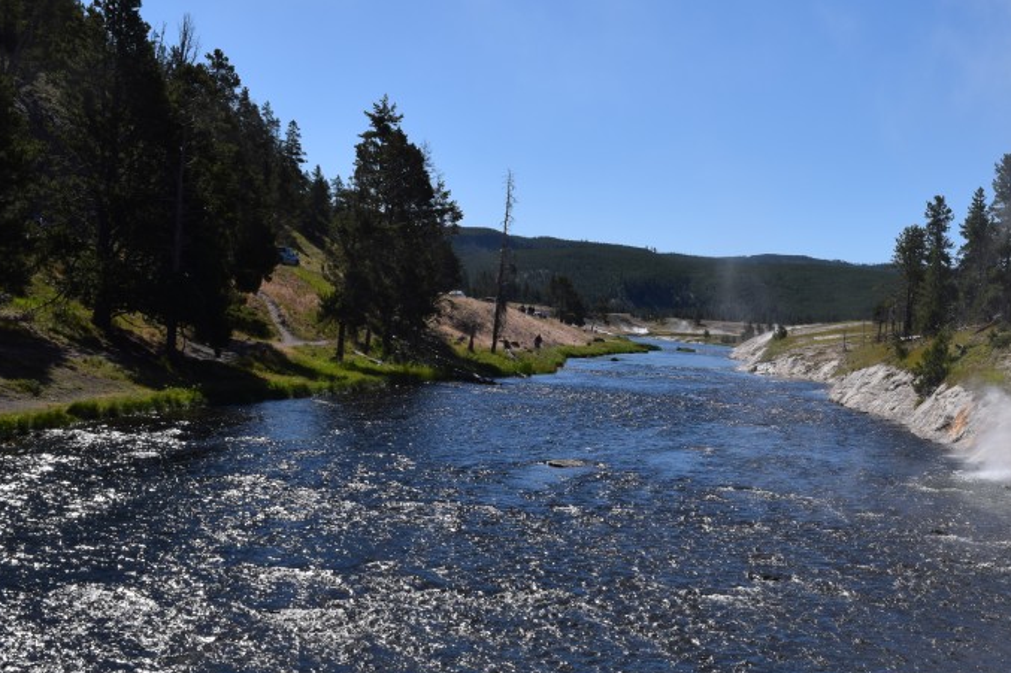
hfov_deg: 34.6
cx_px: 741
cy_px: 219
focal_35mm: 57
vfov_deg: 23.7
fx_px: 1593
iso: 200
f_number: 11
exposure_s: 1/500
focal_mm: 25
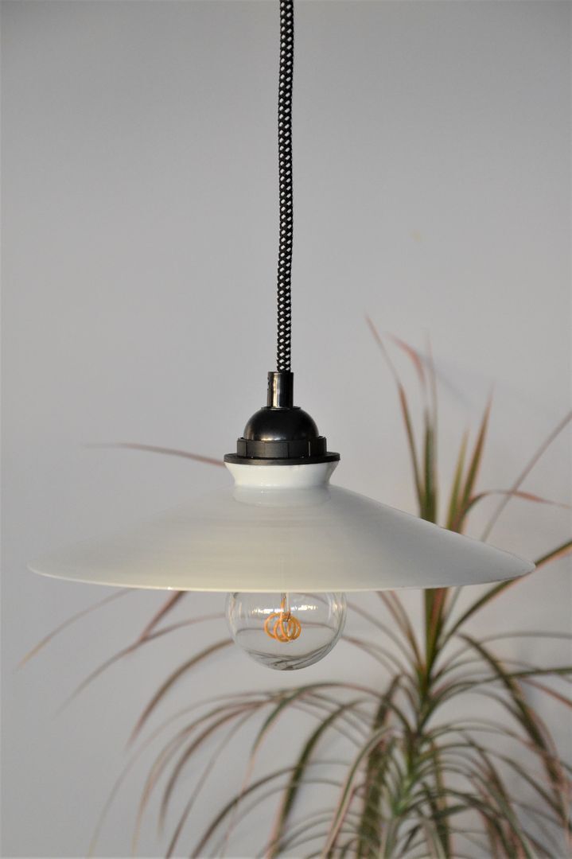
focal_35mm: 112
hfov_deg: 12.2
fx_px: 2684
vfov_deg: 18.2
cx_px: 286
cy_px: 430
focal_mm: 75
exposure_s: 1/125
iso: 1600
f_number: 5.3
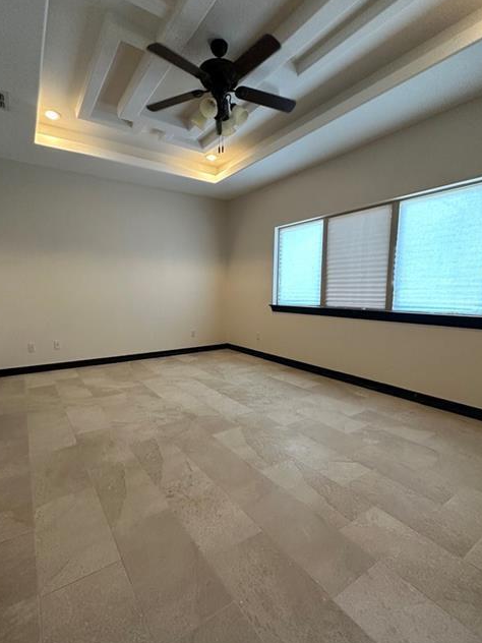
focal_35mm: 17
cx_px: 231
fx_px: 316
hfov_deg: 74.7
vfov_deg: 91.0
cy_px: 332
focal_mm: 2.22
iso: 250
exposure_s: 1/120
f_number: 2.2
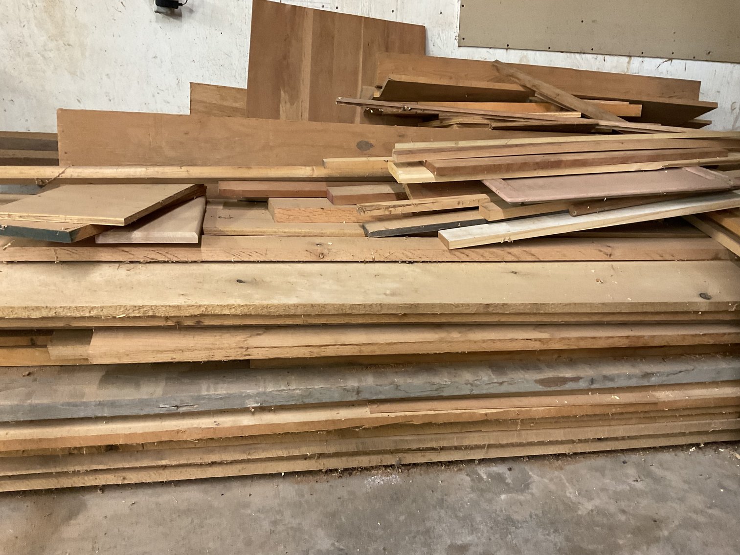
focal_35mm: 29
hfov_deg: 61.7
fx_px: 620
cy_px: 278
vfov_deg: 48.2
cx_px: 370
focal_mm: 3
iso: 200
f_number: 1.8
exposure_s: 1/40
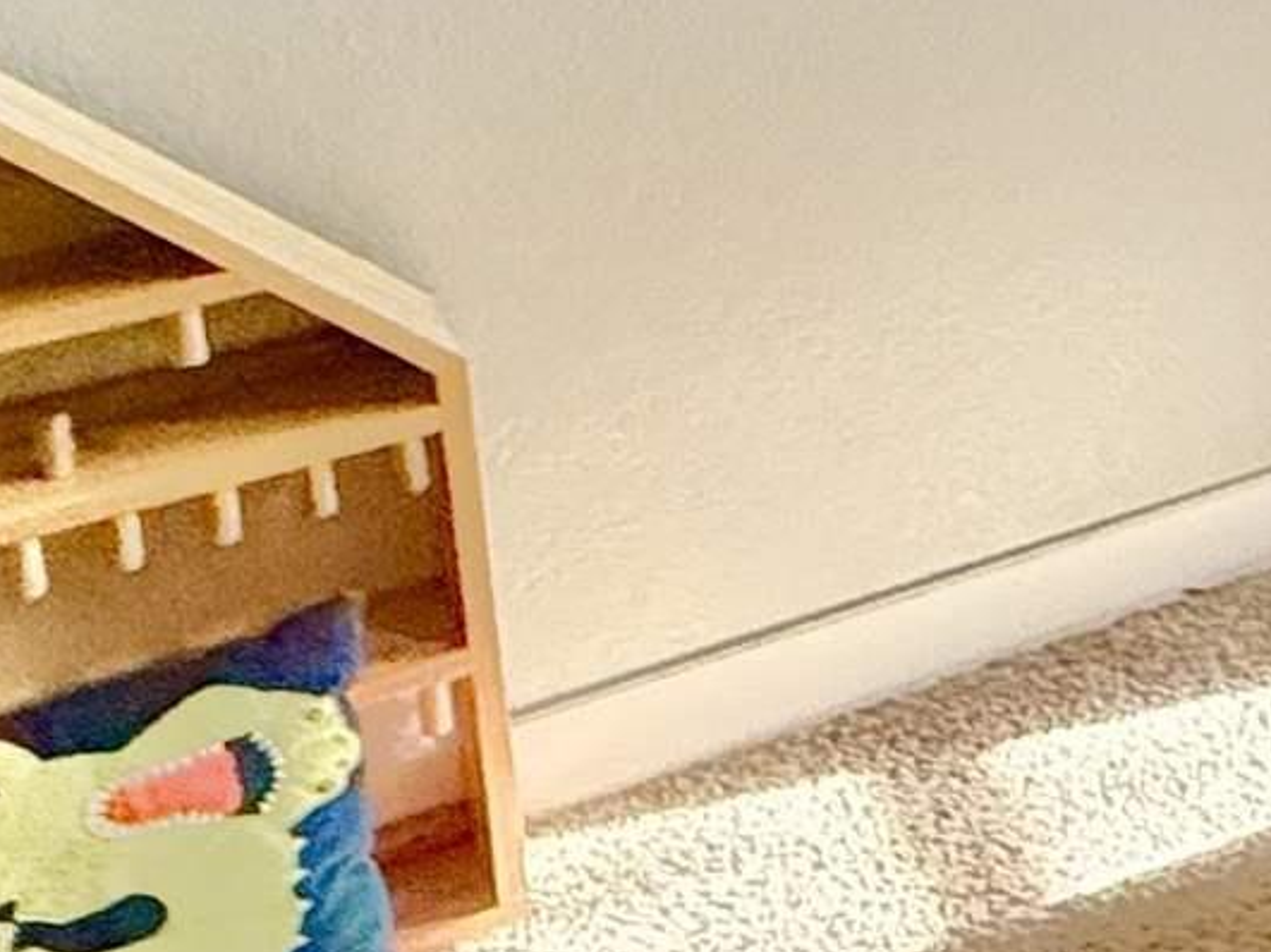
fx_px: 2973
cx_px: 2657
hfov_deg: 16.8
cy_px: -447
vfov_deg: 16.7
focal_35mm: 81
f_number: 2.2
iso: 640
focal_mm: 2.22
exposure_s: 1/120
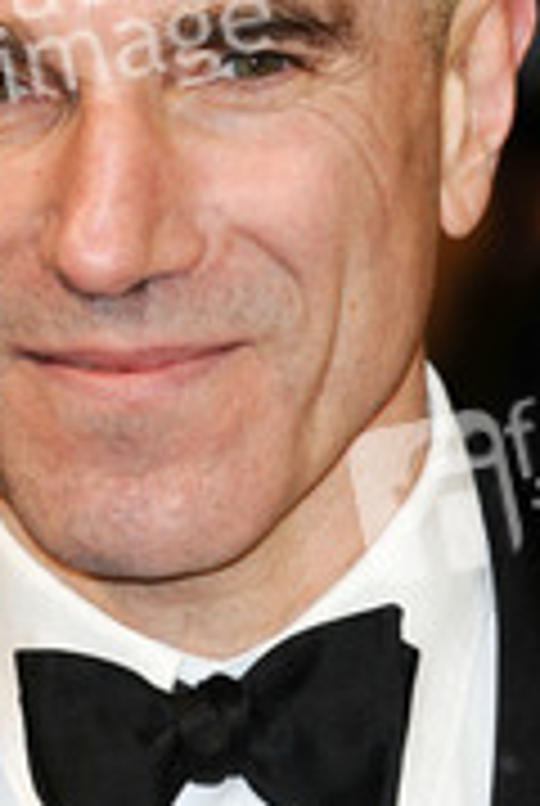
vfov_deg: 3.7
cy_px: 252
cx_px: 173
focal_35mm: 552
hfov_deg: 2.5
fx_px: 12374
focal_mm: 165
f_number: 4
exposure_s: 1/200
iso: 320
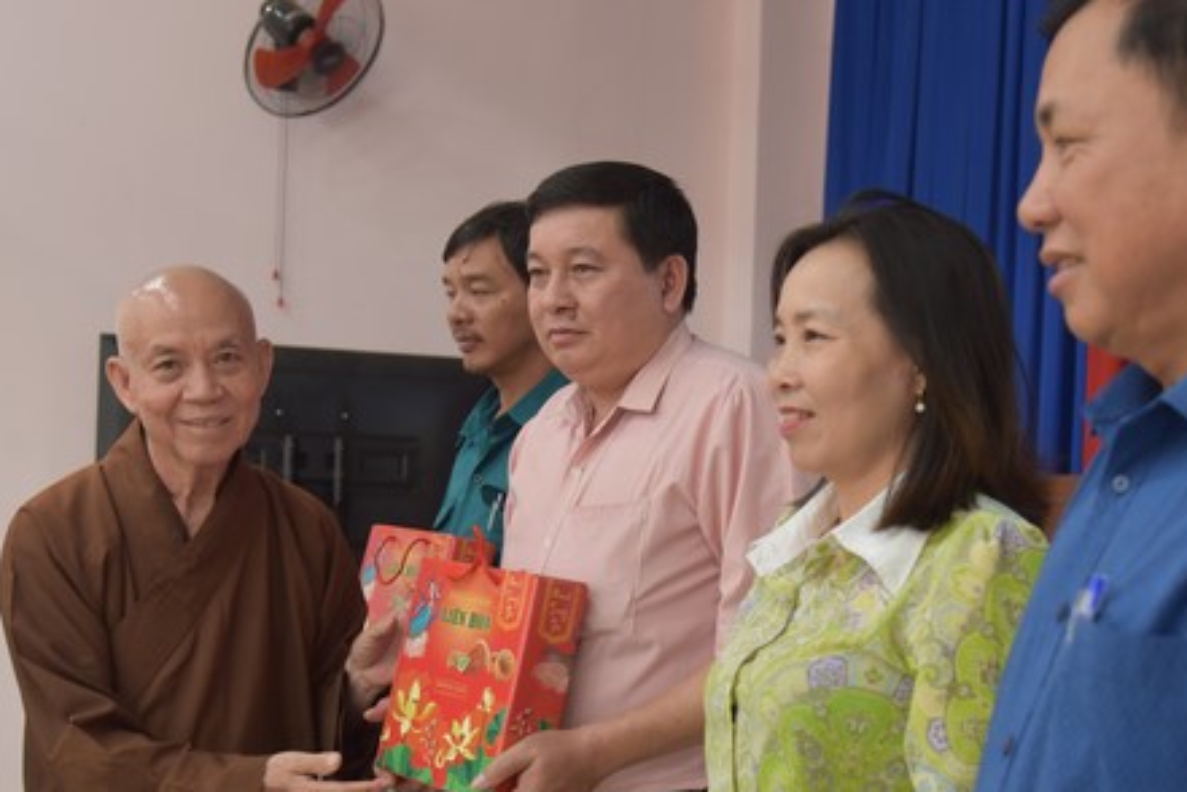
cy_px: 453
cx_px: 681
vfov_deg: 24.2
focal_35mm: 56
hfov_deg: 35.6
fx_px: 1846
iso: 1250
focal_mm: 38
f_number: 4
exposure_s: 1/60
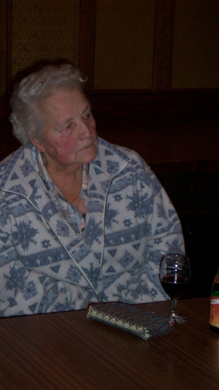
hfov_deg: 12.5
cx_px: 89
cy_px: 195
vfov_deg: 22.0
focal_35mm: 97
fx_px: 1001
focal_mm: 14.6
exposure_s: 1/40
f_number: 4.4
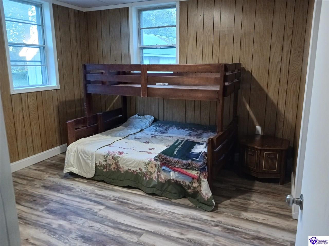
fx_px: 257
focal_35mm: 27
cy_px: 123
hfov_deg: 65.3
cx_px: 164
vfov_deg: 51.4
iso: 400
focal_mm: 4
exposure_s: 1/25
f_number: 1.8
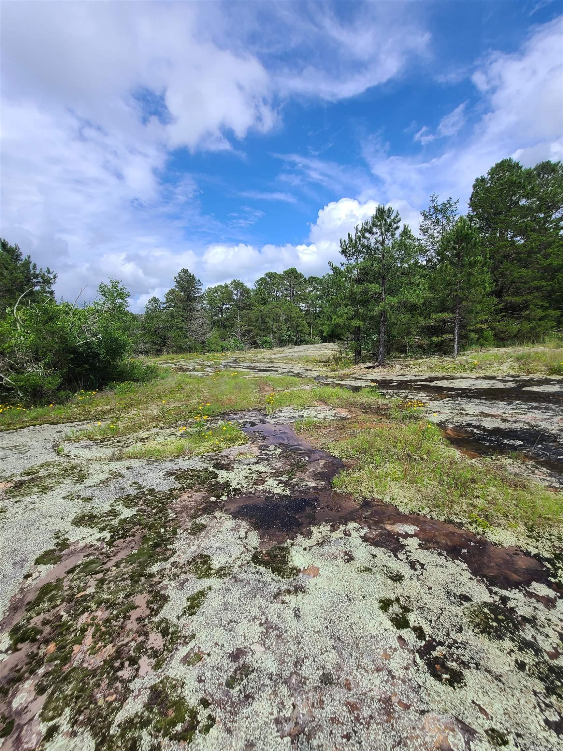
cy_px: 376
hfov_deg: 89.9
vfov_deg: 106.2
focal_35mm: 13
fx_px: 282
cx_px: 282
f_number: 2.2
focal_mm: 2.2
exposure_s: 1/1761
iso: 64
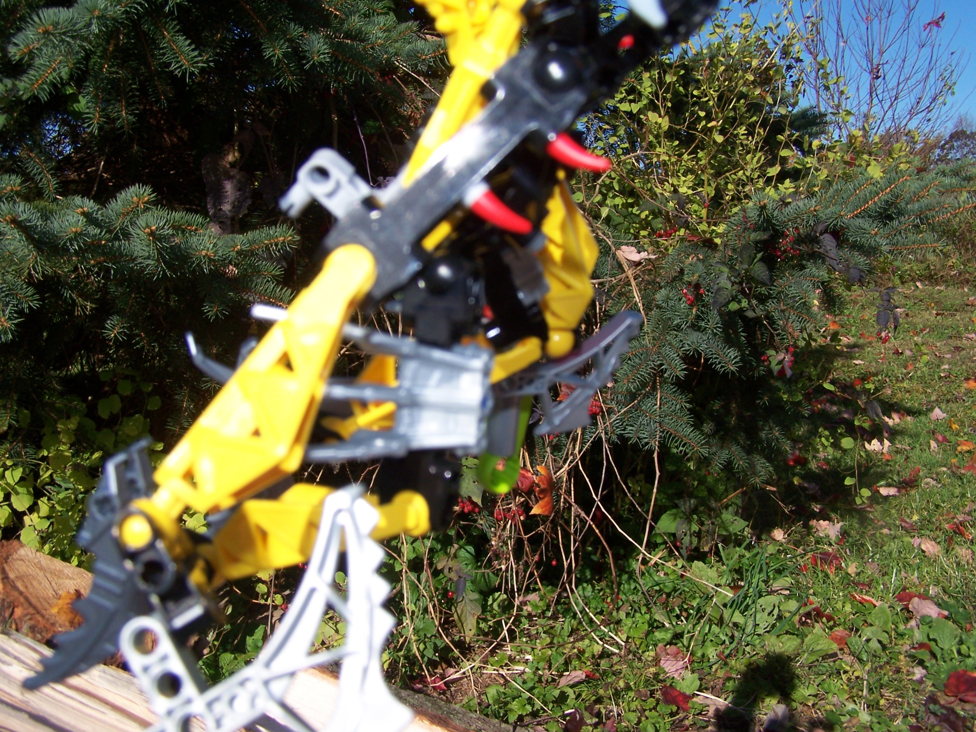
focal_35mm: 38
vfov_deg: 37.7
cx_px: 488
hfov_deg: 49.0
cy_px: 366
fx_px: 1071
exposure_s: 1/800
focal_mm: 6.3
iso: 80
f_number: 4
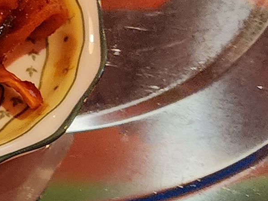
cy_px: 11
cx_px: -272
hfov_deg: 11.5
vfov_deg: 9.5
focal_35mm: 155
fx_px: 1200
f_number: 1.8
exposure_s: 1/120
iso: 640
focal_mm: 6.4
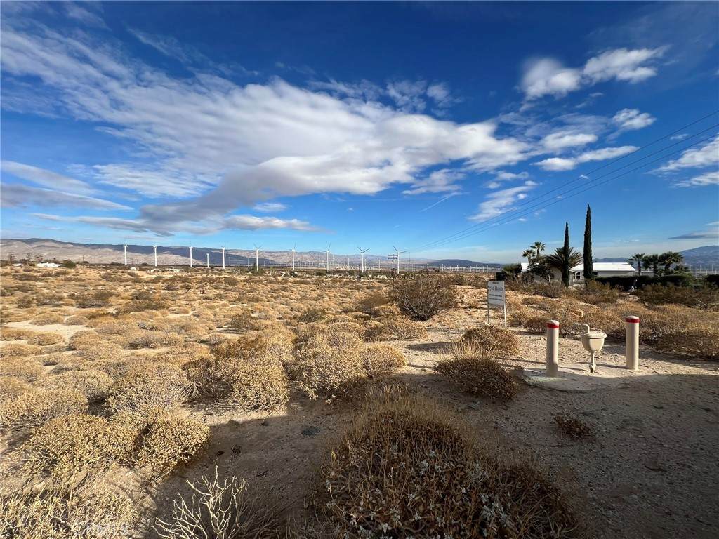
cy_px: 270
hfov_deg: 106.2
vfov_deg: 89.9
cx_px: 360
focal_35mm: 13
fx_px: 270
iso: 32
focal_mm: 1.57
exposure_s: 1/2370
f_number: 1.8
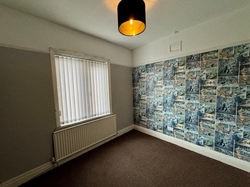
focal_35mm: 14
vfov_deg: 85.7
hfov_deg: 102.1
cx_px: 125
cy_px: 94
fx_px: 101
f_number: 2.2
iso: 250
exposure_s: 1/50
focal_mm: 2.22
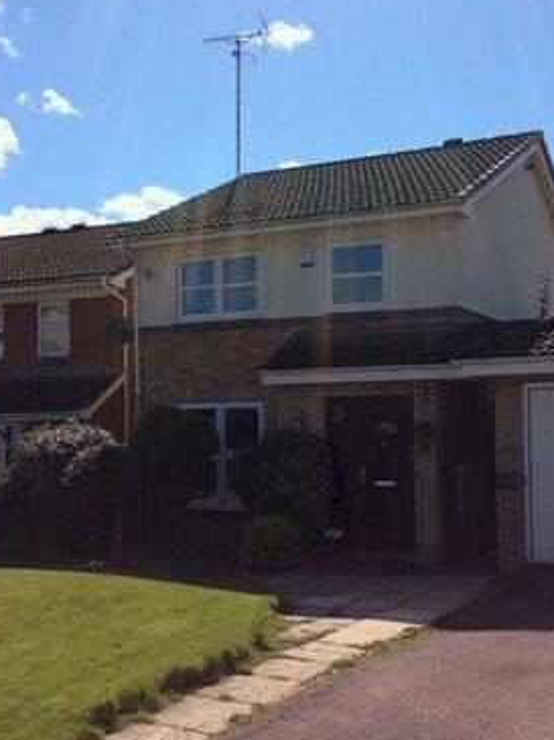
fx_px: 983
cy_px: 411
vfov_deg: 41.2
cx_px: 341
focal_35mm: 46
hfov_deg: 31.3
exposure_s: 1/2288
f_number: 2.4
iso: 32
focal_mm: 3.3
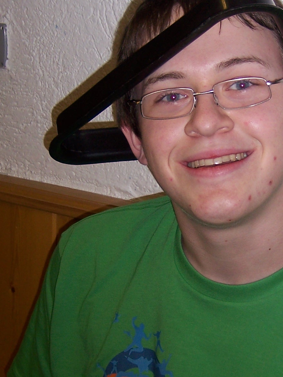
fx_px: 1079
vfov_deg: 19.8
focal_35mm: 99
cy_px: 210
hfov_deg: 14.9
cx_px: 218
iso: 80
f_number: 3.2
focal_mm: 7.7
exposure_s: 1/60
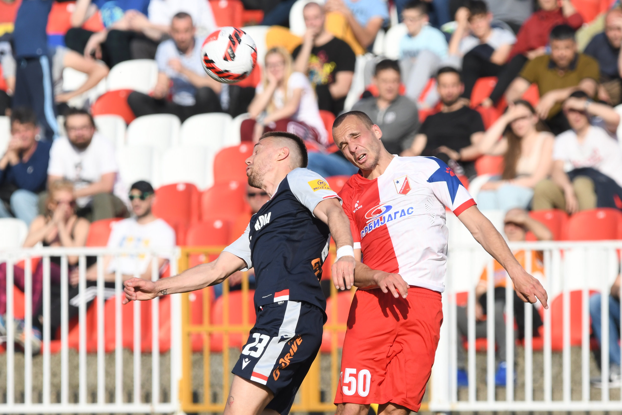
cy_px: 208
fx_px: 11403
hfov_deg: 3.1
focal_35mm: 660
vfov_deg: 2.1
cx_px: 311
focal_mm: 440
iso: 400
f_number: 7.1
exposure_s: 1/1600
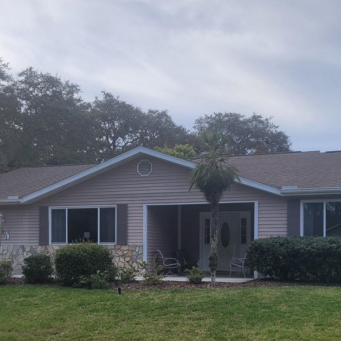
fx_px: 557
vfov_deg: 33.3
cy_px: 259
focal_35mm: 50
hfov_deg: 34.0
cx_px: 183
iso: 40
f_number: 1.8
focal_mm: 5.4
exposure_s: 1/1709
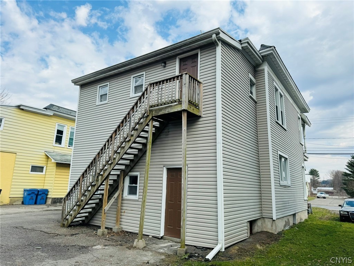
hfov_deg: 71.6
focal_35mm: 24
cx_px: 177
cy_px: 133
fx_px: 245
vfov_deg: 56.8
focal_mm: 6.86
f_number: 1.78
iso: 80
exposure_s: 1/2833
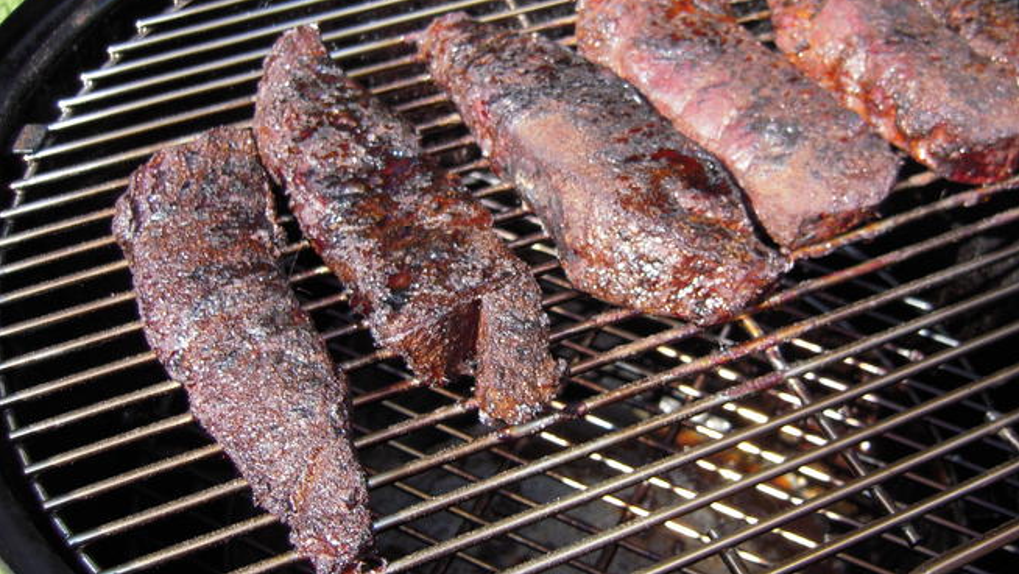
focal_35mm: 42
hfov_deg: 48.0
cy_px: 253
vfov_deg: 28.3
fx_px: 1135
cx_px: 625
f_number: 2.7
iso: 100
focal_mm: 5
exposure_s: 1/320
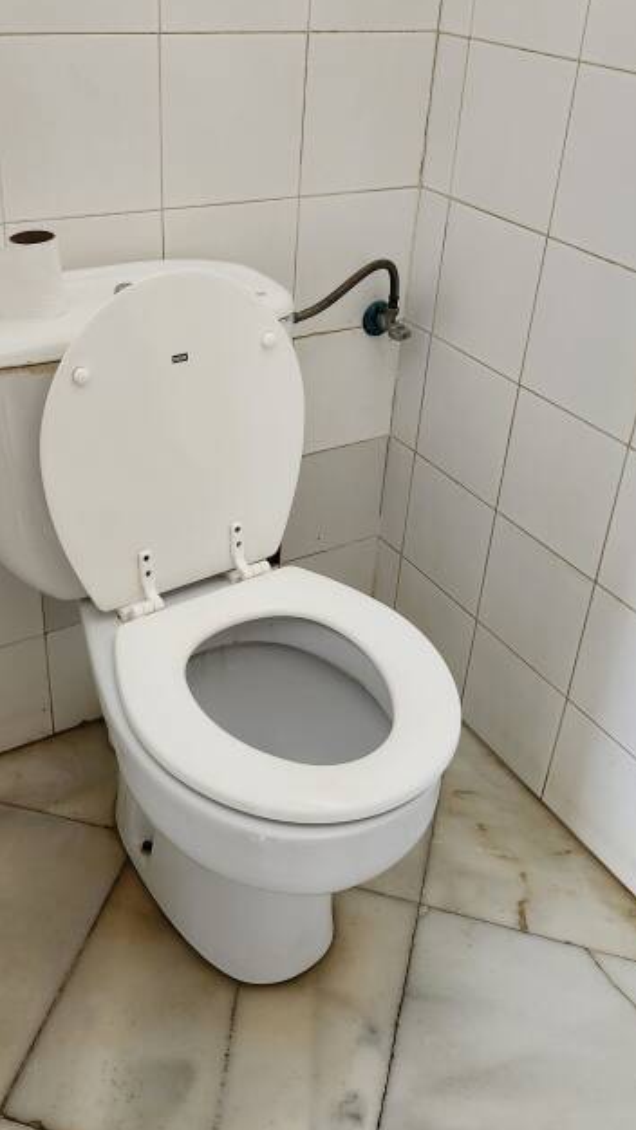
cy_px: 511
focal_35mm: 32
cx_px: 280
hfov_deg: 36.6
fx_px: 960
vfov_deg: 60.9
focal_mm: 5.54
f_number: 1.8
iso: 640
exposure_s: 1/40
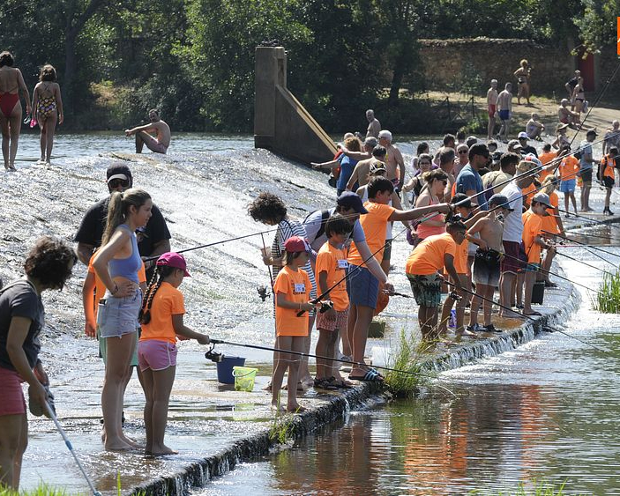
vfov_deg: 5.1
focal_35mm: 306
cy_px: 248
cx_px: 299
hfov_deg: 6.3
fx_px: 5617
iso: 250
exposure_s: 1/250
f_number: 8
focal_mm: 180
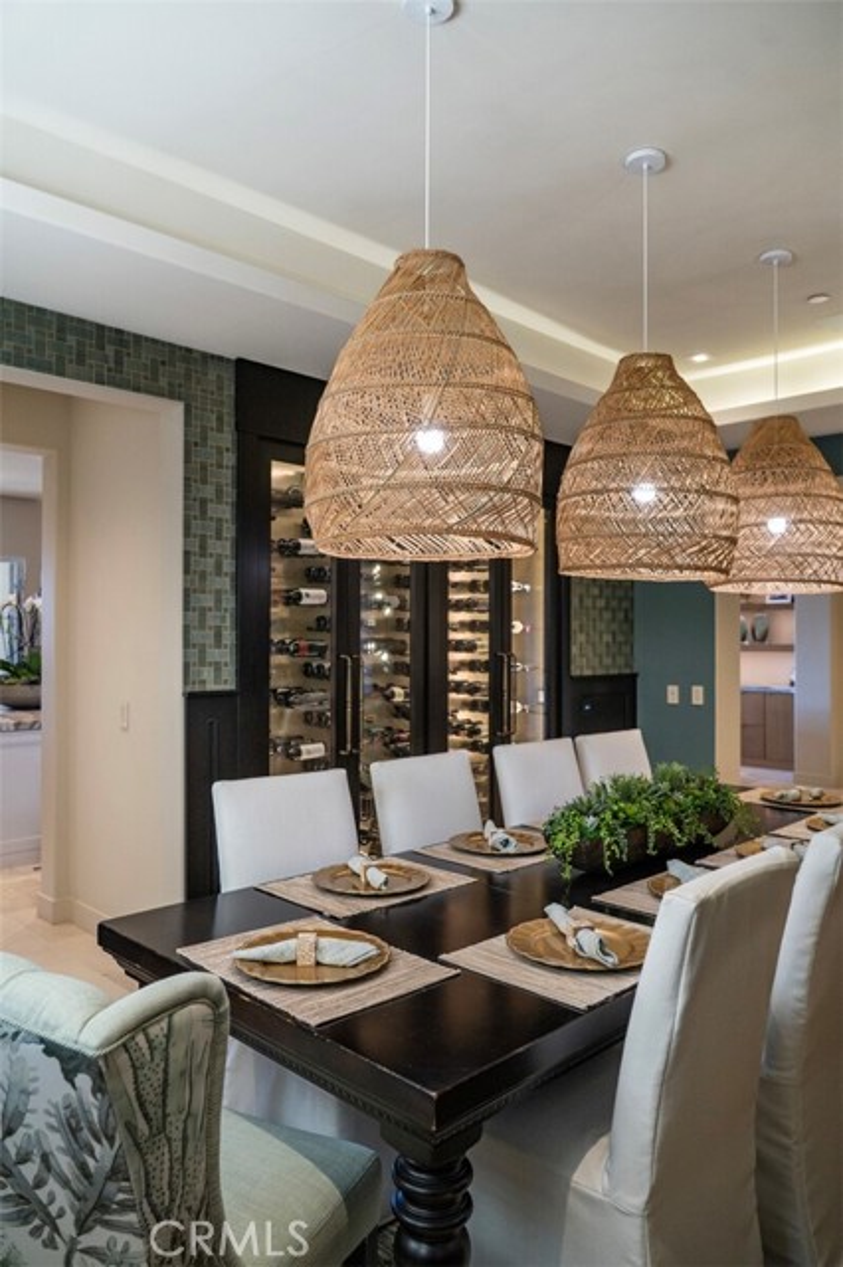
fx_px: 844
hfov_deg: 53.1
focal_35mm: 24
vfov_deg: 73.8
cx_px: 422
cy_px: 634
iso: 1600
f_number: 4.5
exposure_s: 1/250
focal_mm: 24
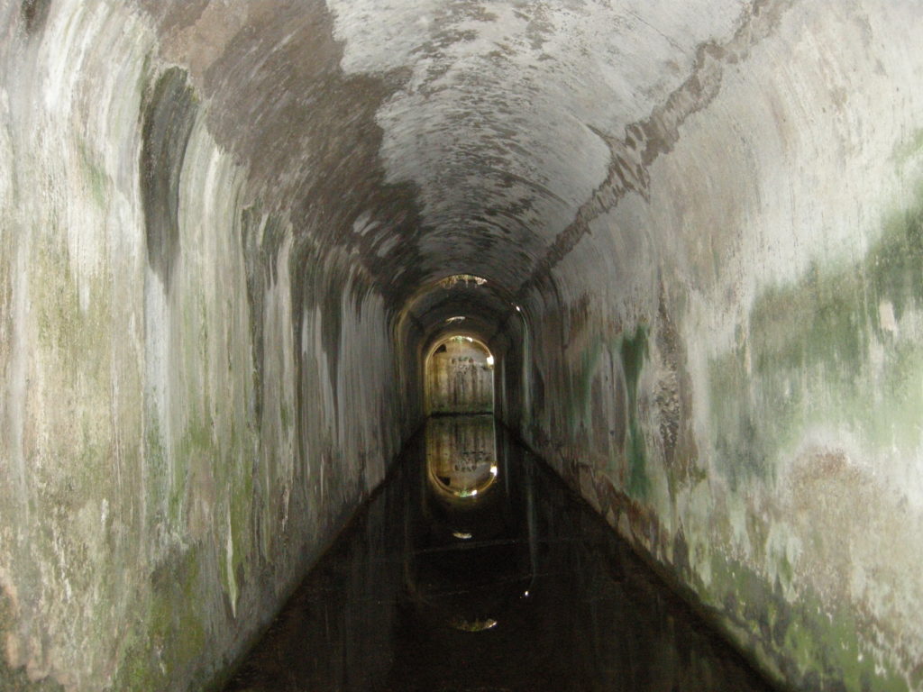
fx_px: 933
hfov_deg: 52.6
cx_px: 462
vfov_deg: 40.7
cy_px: 346
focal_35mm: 35
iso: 614
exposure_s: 1/60
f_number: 2.7
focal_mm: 7.5
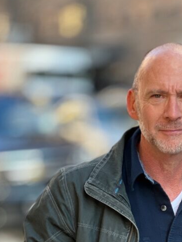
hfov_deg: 9.1
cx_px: 163
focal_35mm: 162
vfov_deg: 12.1
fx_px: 1136
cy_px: 240
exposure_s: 1/121
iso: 50
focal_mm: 9
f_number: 2.8
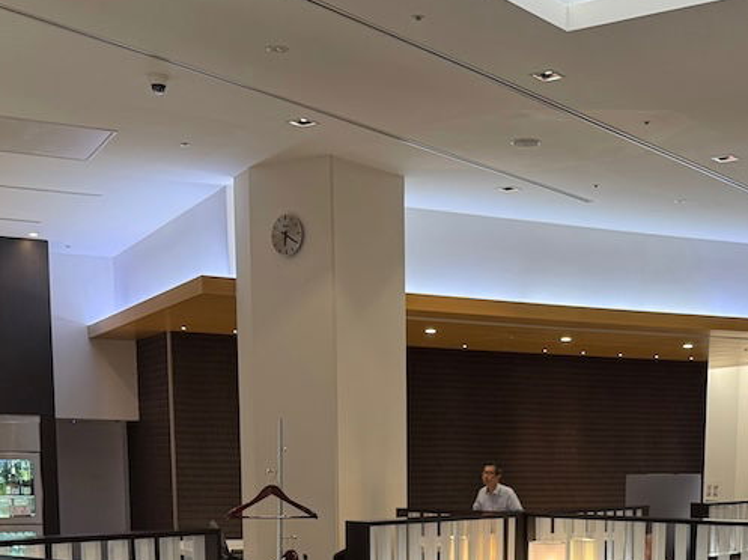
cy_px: 631
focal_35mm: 58
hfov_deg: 32.9
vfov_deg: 23.5
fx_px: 1252
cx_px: 506
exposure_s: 1/50
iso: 125
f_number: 1.78
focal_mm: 6.76
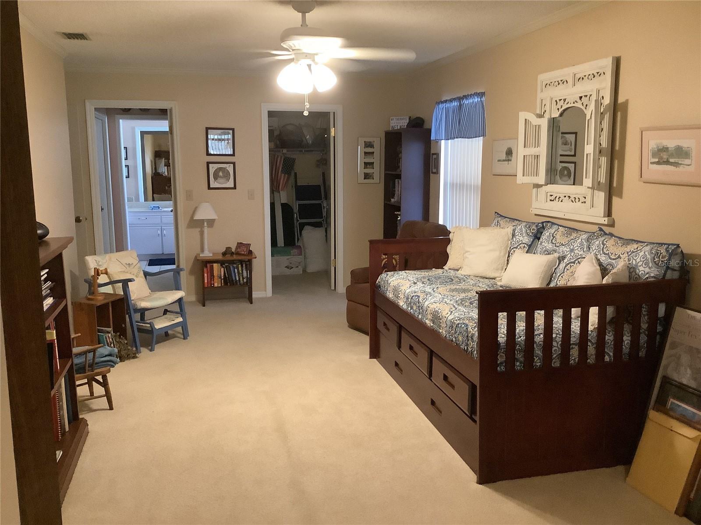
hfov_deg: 58.4
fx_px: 628
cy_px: 262
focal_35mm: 31
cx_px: 350
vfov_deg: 45.4
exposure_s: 1/40
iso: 400
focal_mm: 3.3
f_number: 2.4
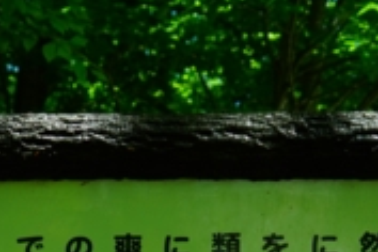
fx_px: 2236
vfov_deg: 6.3
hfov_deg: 9.6
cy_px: 521
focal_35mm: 213
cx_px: 320
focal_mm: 47
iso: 100
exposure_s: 1/90
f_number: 6.7
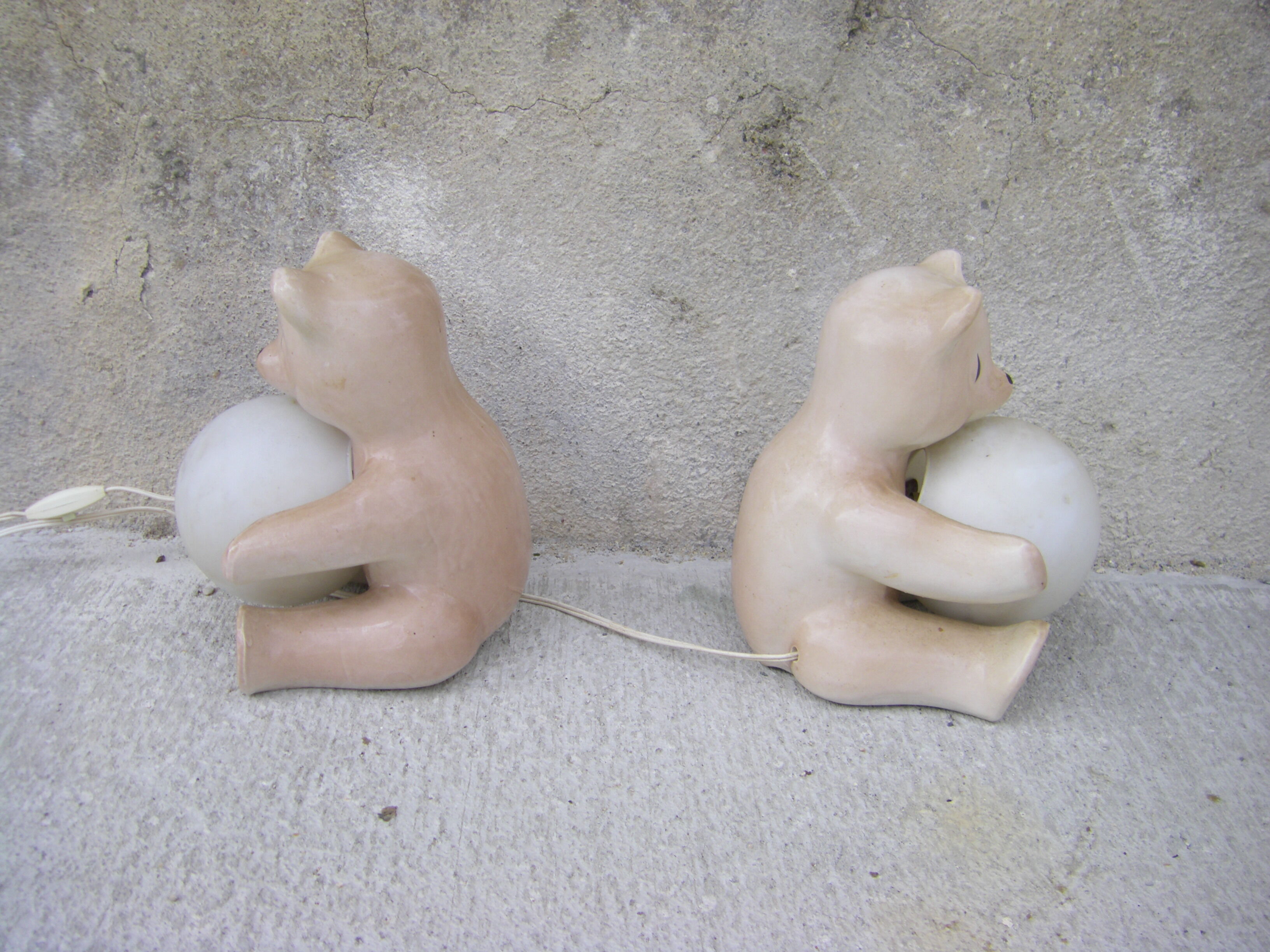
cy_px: 476
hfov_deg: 49.0
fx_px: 1394
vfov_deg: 37.7
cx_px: 635
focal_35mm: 38
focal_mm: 6.3
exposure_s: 1/125
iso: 64
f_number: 3.5
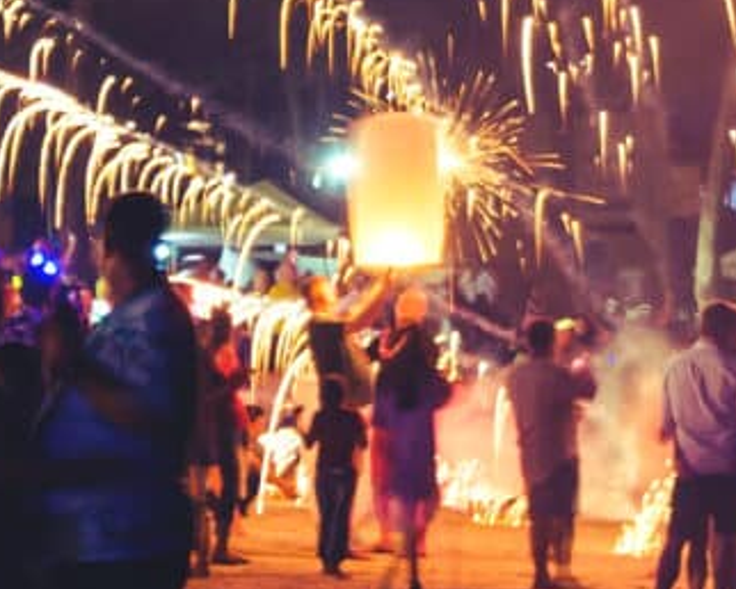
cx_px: 1541
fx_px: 7280
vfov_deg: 4.6
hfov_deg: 5.6
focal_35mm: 334
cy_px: -318
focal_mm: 56
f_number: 4.2
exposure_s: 1/1.67
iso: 400
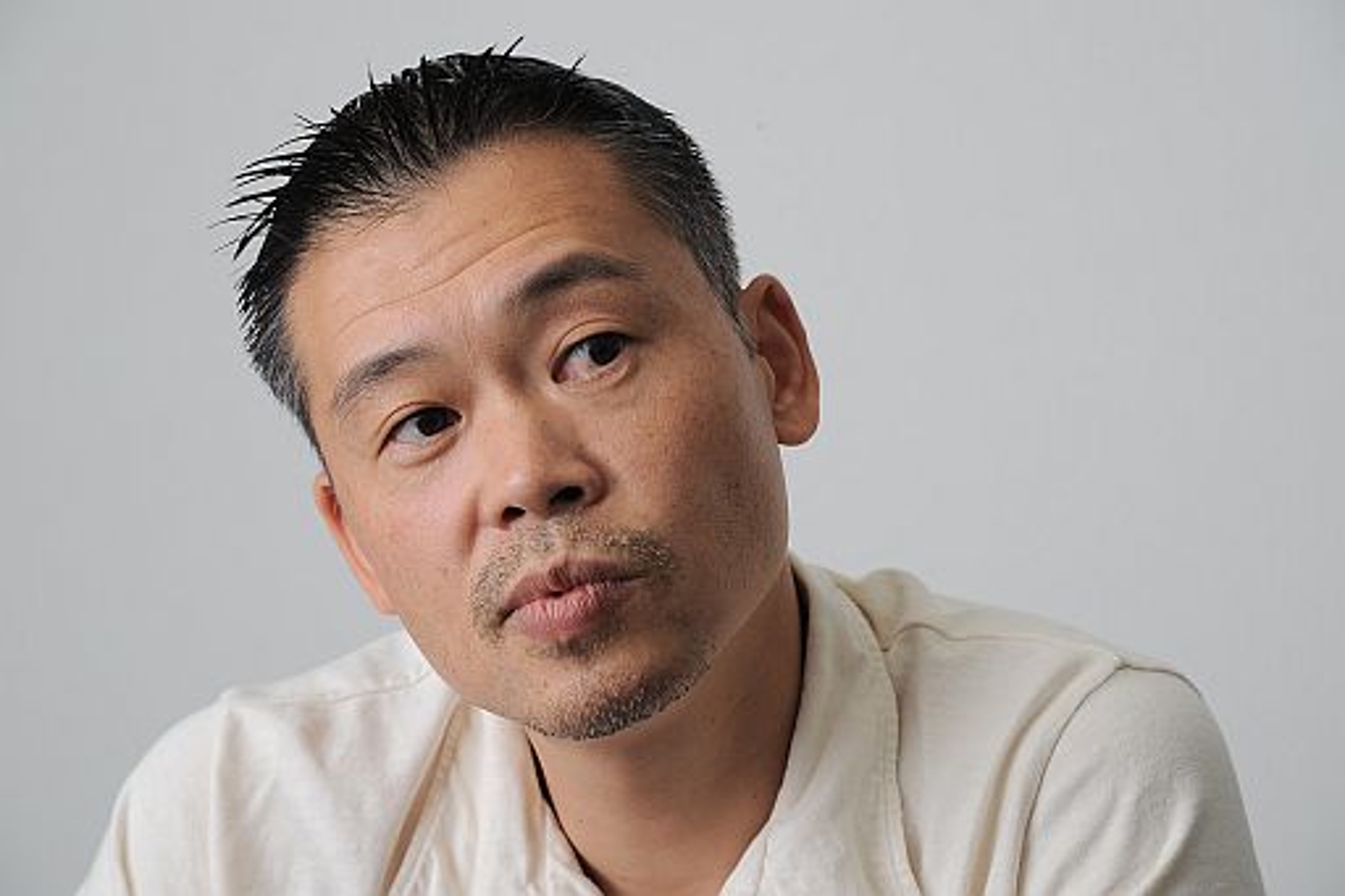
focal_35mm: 120
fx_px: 4482
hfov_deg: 17.1
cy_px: 448
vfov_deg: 11.4
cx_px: 672
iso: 200
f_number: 8
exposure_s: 1/125
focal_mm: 120
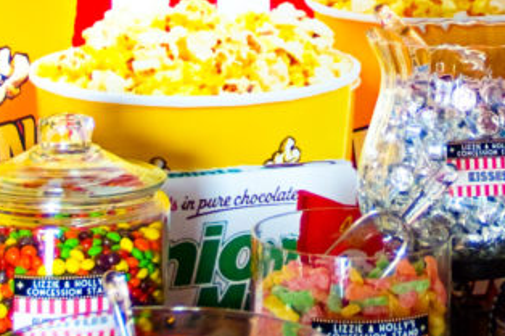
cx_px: 363
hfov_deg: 13.4
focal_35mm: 153
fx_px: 2145
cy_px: -123
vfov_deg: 8.8
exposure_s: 1/160
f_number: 2.8
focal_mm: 30
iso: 2000
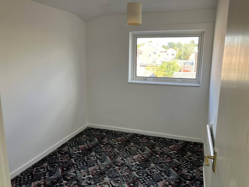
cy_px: 94
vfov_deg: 49.7
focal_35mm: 28
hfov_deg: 63.4
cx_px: 124
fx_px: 201
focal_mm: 3.99
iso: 40
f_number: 1.8
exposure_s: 1/121
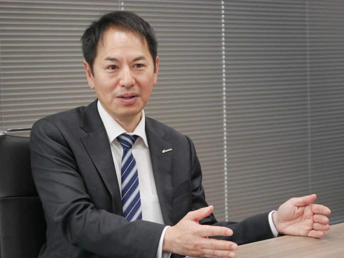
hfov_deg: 21.8
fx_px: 895
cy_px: 129
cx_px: 172
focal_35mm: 90
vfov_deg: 16.4
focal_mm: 45
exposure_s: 1/100
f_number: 4
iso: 1250
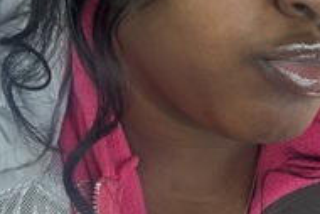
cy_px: 17
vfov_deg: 16.4
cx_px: 232
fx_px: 729
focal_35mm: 82
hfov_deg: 24.5
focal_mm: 2.69
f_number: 1.9
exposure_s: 1/70
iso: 80
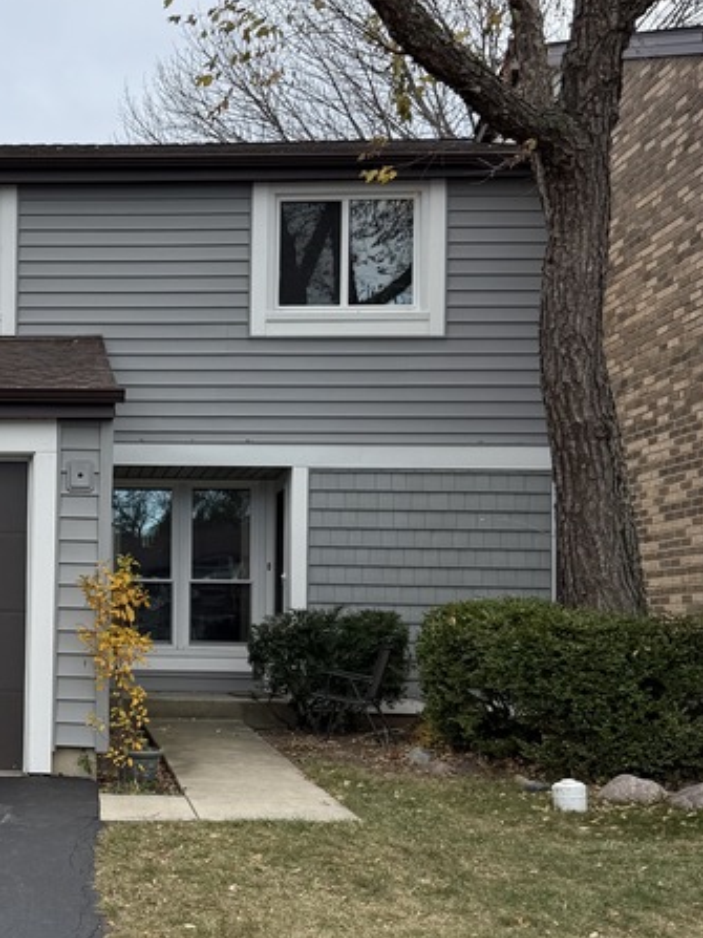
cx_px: -63
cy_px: 548
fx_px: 1571
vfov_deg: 33.2
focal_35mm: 58
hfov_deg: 23.7
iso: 80
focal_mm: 6.76
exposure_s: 1/1689
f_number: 1.78
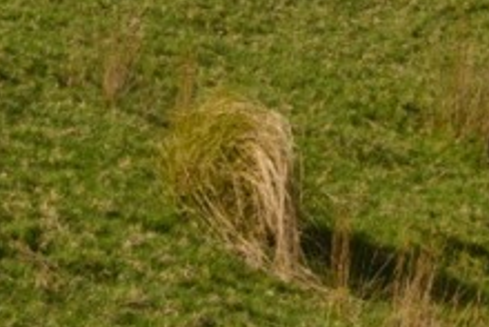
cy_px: -39
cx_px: 93
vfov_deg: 6.6
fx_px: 2800
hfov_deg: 10.0
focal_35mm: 206
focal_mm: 36
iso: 400
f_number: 11
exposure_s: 1/500
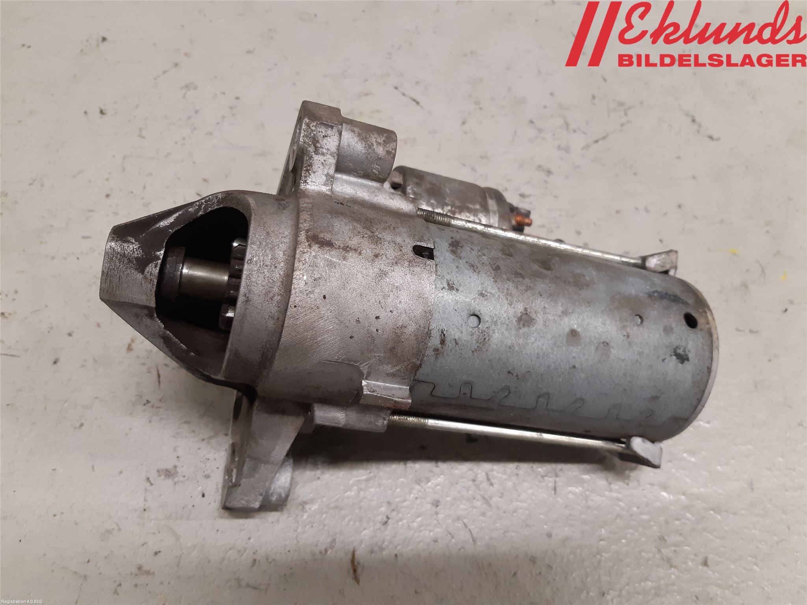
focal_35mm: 26
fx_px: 606
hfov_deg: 67.3
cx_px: 404
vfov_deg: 53.1
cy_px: 302
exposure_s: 1/50
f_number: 1.7
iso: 200
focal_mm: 3.93
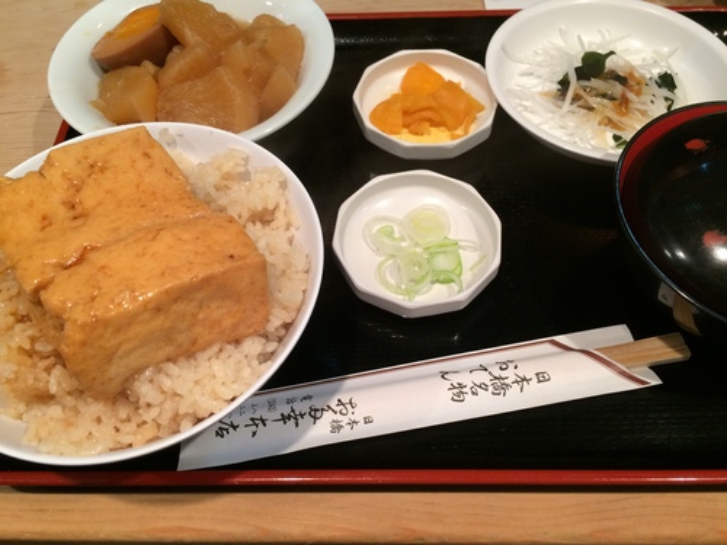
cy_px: 272
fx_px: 609
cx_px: 364
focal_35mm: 29
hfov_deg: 61.7
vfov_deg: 48.2
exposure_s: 1/33
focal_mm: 4.15
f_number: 2.2
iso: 160
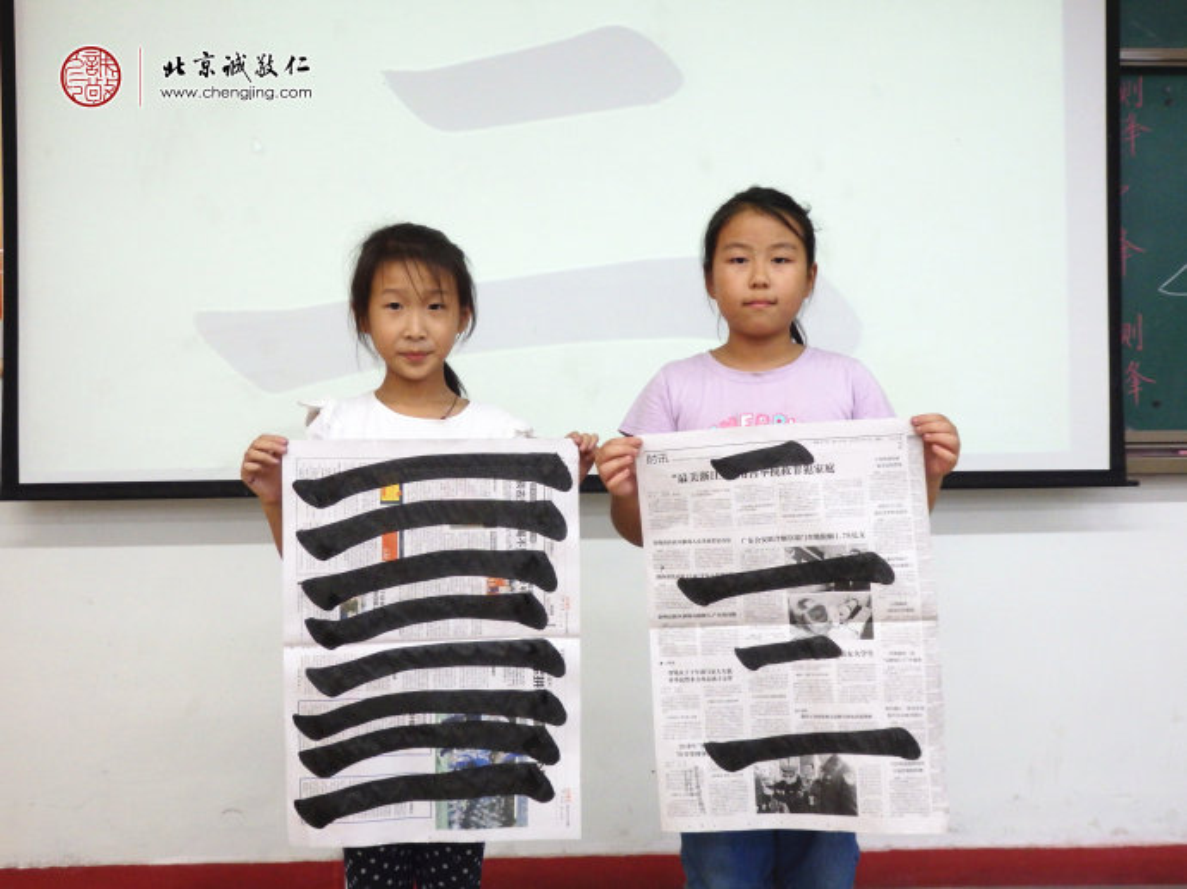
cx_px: 594
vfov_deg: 38.6
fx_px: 1268
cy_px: 444
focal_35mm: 37
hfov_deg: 50.2
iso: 400
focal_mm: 6.6
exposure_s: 1/60
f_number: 3.6
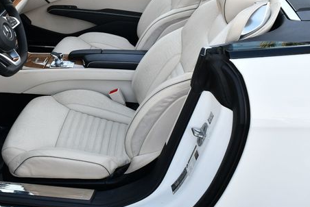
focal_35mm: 51
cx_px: 95
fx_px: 439
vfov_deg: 26.4
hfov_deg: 38.3
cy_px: 67
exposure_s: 1/250
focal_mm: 18
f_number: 5.6
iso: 400
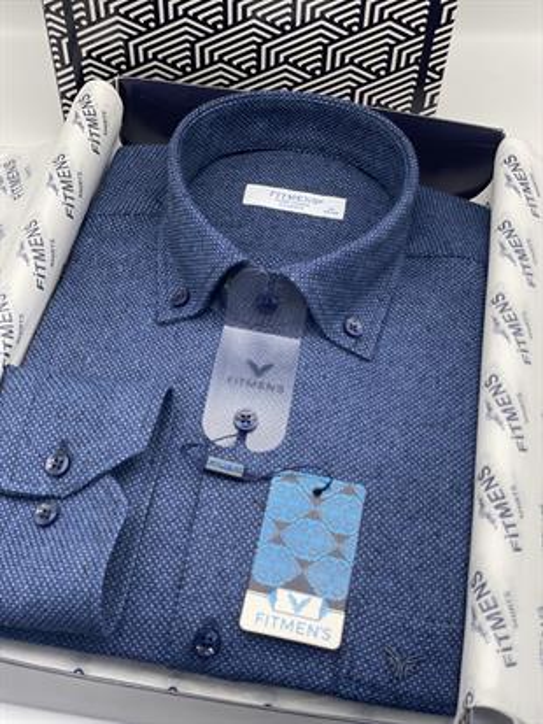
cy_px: 362
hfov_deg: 28.0
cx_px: 272
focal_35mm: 52
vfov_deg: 36.8
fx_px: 1087
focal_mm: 6
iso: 32
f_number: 2
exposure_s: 1/122
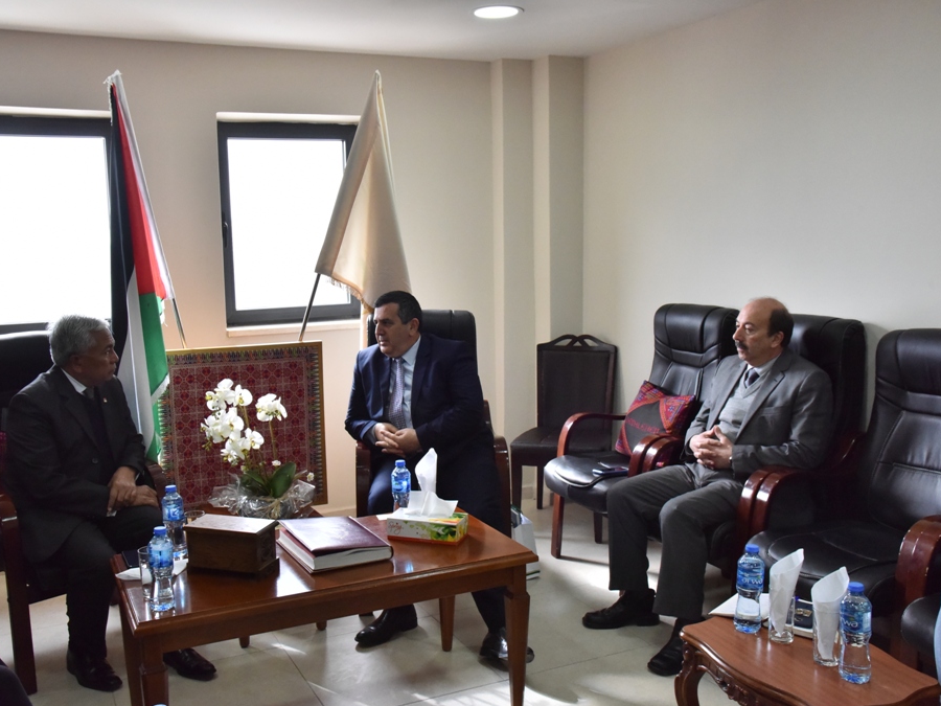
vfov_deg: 40.7
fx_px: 951
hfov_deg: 52.6
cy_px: 355
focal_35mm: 35
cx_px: 428
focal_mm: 32
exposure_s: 1/250
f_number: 10
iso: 4000
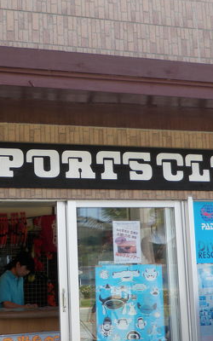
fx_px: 576
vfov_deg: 33.0
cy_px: 165
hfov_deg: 20.9
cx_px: 66
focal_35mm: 62
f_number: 4.5
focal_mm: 6.53
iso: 50
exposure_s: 1/80
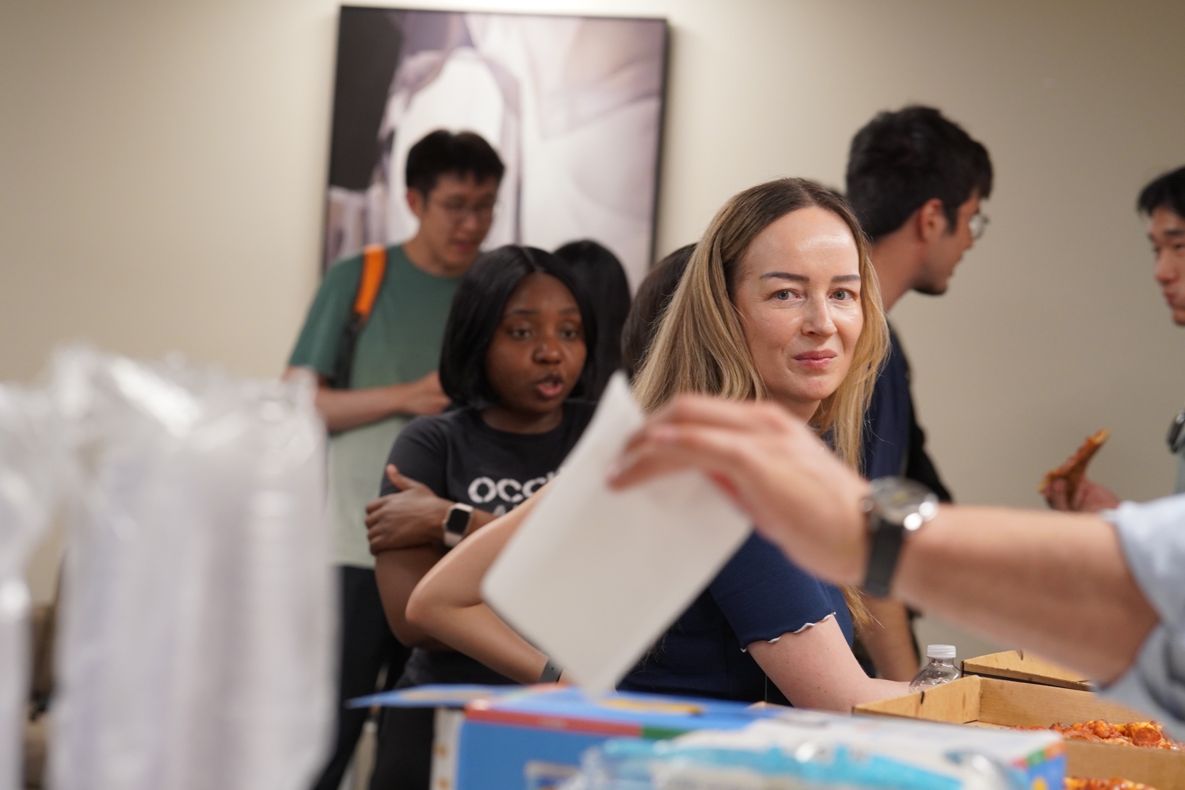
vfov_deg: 12.2
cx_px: 592
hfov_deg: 18.2
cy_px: 395
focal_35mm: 112
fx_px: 3703
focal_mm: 75
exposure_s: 1/160
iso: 1000
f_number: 4
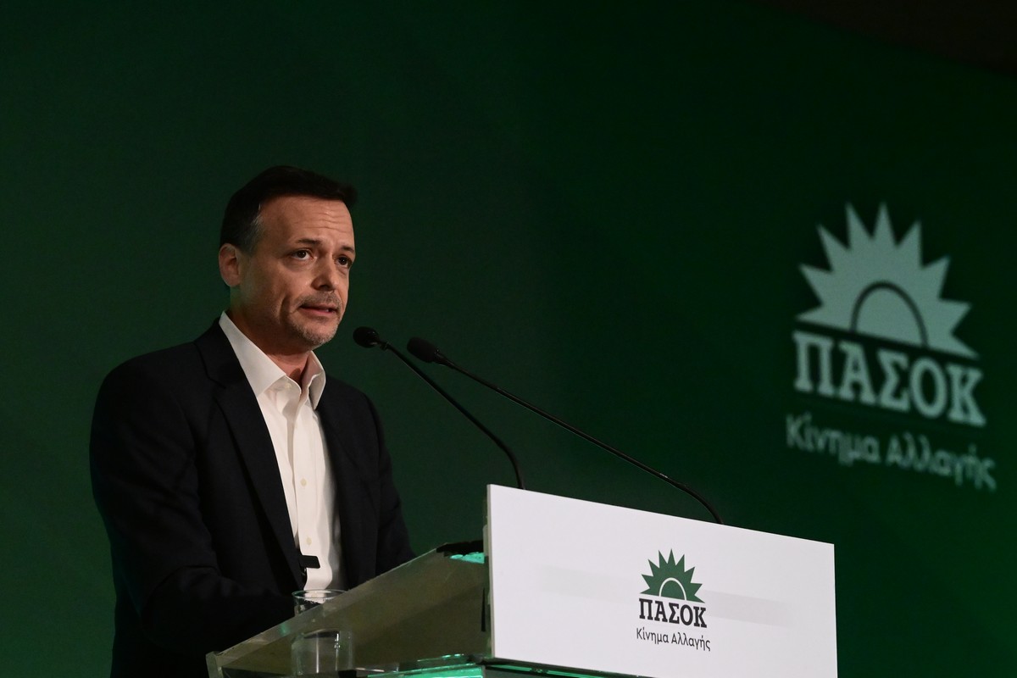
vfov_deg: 9.7
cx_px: 508
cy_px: 339
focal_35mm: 141
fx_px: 3983
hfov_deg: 14.6
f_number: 4.5
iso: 8000
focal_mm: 94
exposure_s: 1/250
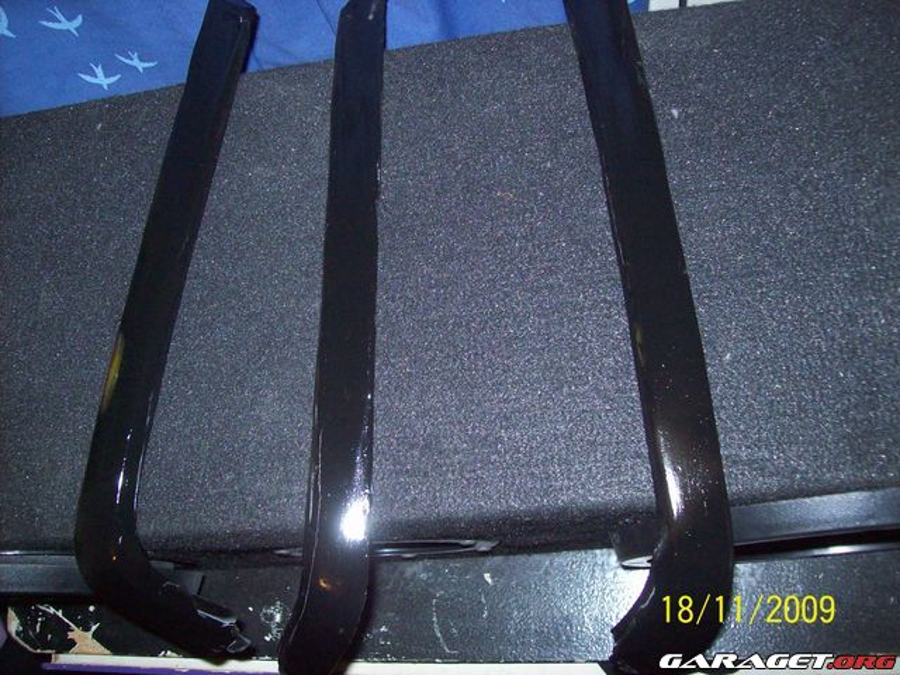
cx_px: 450
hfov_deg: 51.4
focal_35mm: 36
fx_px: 936
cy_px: 338
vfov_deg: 39.7
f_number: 2.7
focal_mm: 6
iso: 200
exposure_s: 1/64
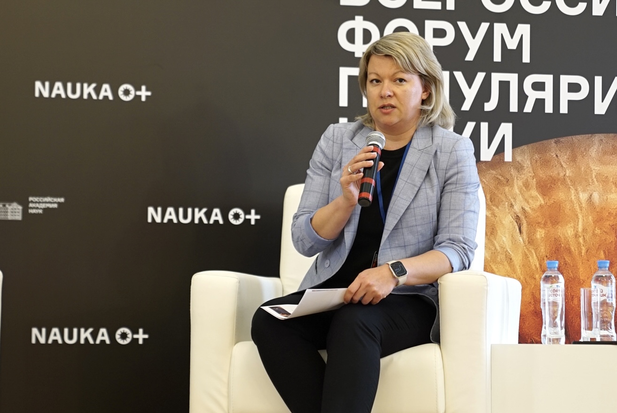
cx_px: 308
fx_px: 1801
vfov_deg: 13.1
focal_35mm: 105
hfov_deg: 19.4
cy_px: 206
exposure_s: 1/50
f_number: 2.8
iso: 500
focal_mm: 70
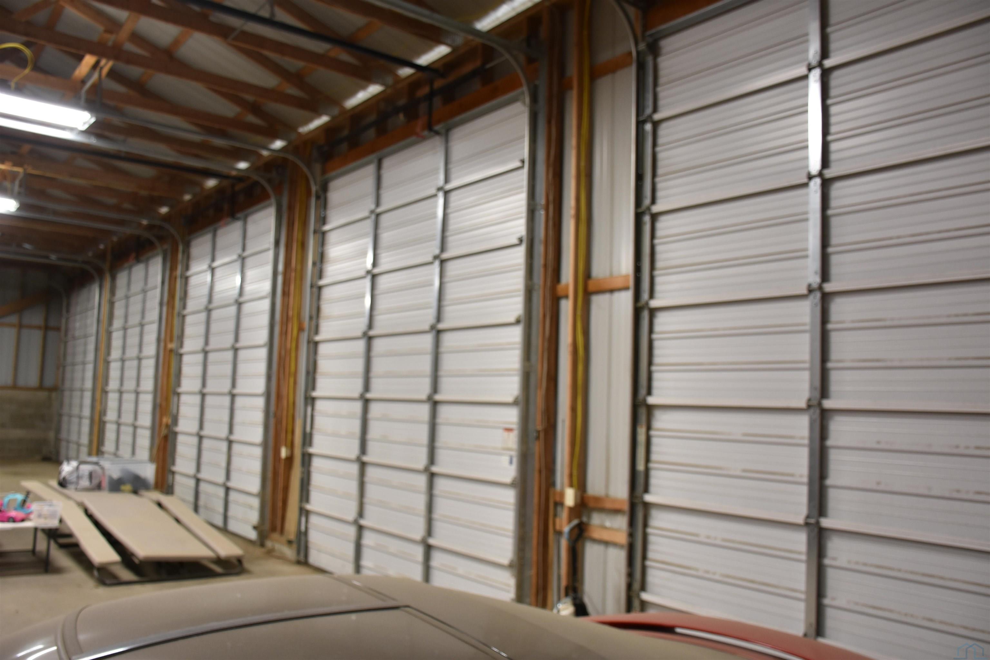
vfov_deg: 43.6
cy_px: 330
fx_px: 825
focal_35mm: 30
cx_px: 495
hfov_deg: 61.9
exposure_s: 1/80
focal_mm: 20
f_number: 4.5
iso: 800
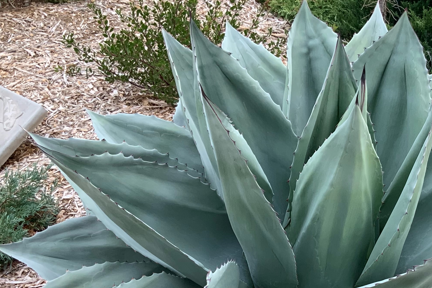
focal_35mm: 61
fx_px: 732
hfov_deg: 32.1
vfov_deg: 21.5
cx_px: 341
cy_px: 281
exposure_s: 1/122
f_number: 1.8
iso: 25
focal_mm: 3
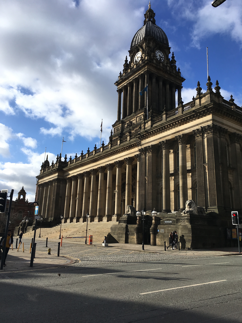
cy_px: 162
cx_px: 121
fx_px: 270
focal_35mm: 29
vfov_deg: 61.7
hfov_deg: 48.2
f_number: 2.2
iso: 25
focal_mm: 4.15
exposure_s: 1/1972
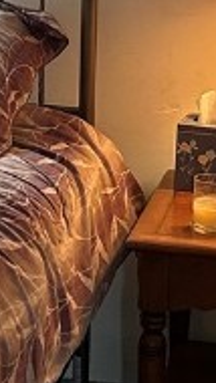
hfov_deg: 8.6
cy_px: 73
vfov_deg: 15.1
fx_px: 1434
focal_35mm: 141
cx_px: 42
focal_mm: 6.86
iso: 200
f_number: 1.78
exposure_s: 1/60
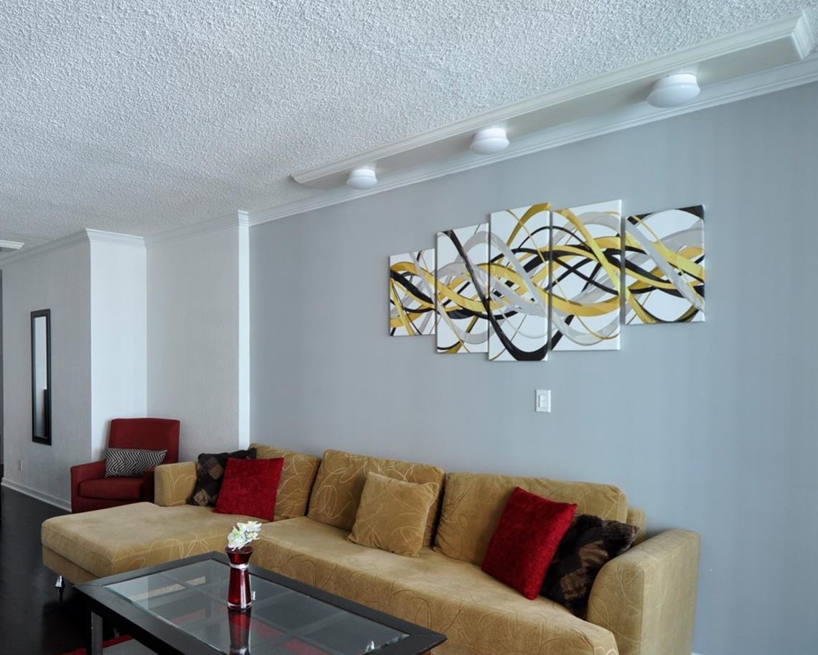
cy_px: 376
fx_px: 621
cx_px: 247
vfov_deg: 55.3
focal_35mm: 26
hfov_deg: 64.3
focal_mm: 13
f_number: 4
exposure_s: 1/60
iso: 450
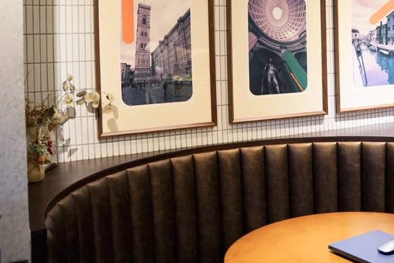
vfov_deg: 24.5
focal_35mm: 54
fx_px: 588
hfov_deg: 34.9
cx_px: 356
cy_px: 26
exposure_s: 1/160
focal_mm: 29.4
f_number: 3.5
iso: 1600
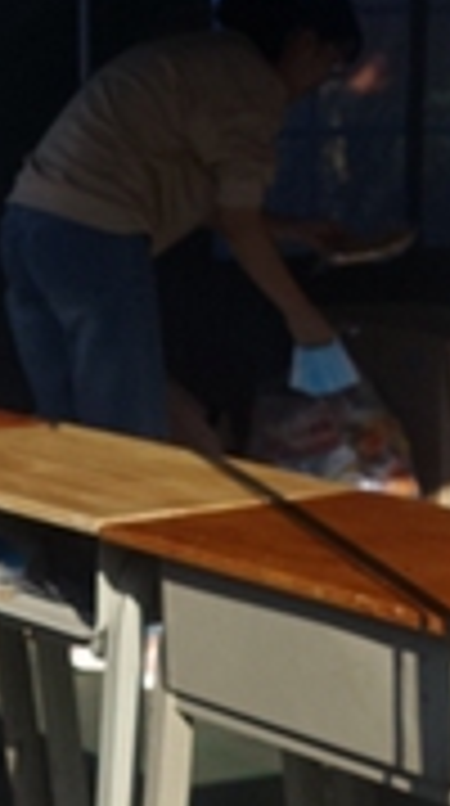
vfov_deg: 15.7
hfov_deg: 8.1
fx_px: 2879
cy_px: 81
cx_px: -716
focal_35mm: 135
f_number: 5.6
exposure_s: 1/640
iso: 125
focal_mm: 8.8
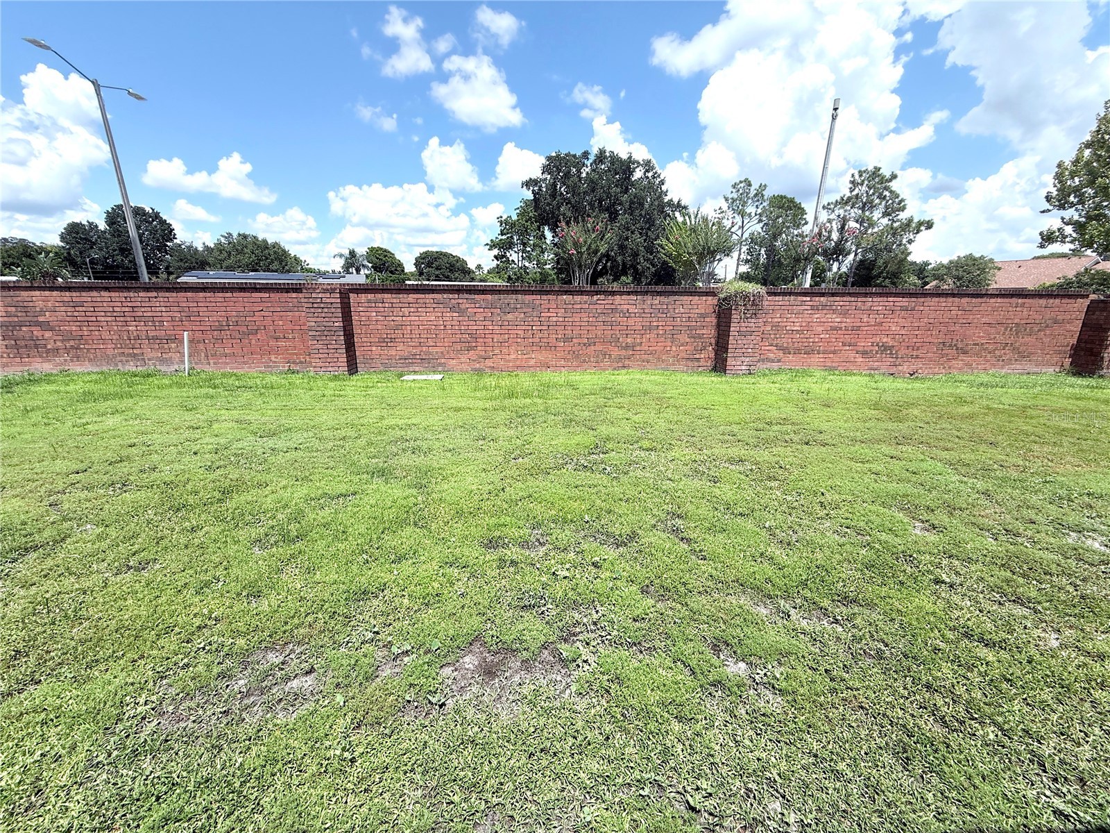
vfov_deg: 85.7
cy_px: 416
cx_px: 555
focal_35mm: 14
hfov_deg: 102.1
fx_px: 449
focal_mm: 2.22
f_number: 2.2
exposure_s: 1/1698
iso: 50
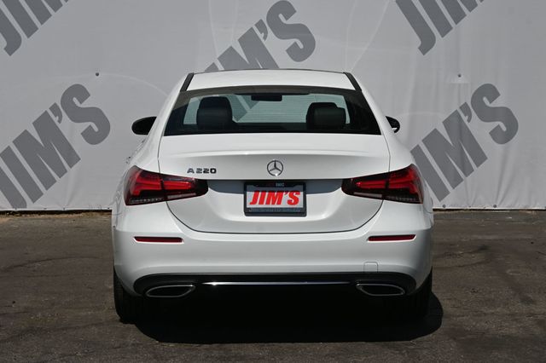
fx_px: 1023
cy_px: 182
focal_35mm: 68
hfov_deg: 29.9
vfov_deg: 20.1
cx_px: 273
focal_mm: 45
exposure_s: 1/500
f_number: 8
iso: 100
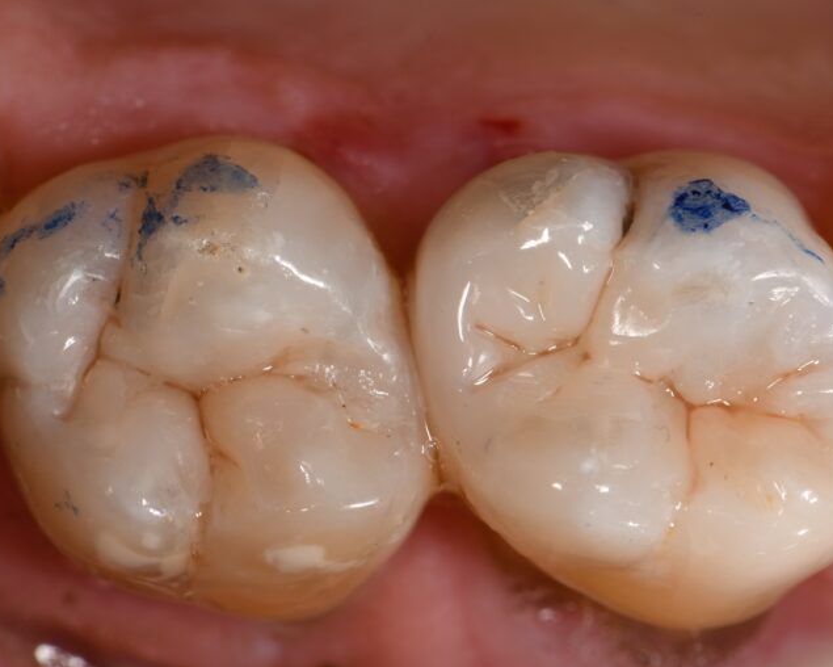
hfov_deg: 10.8
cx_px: 430
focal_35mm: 178
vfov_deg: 8.7
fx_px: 4388
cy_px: 333
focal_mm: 105
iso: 200
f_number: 32
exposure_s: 1/160
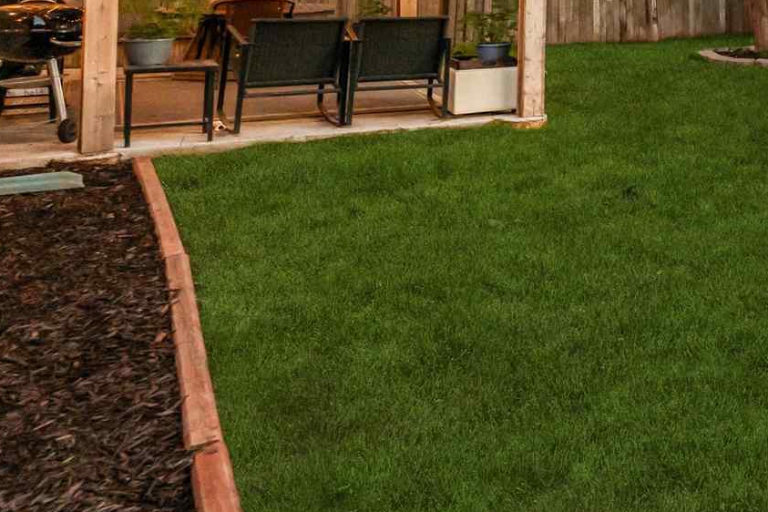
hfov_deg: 26.5
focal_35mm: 51
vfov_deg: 24.2
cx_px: 1182
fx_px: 1088
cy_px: -89
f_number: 2.8
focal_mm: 14
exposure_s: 1/200
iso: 800
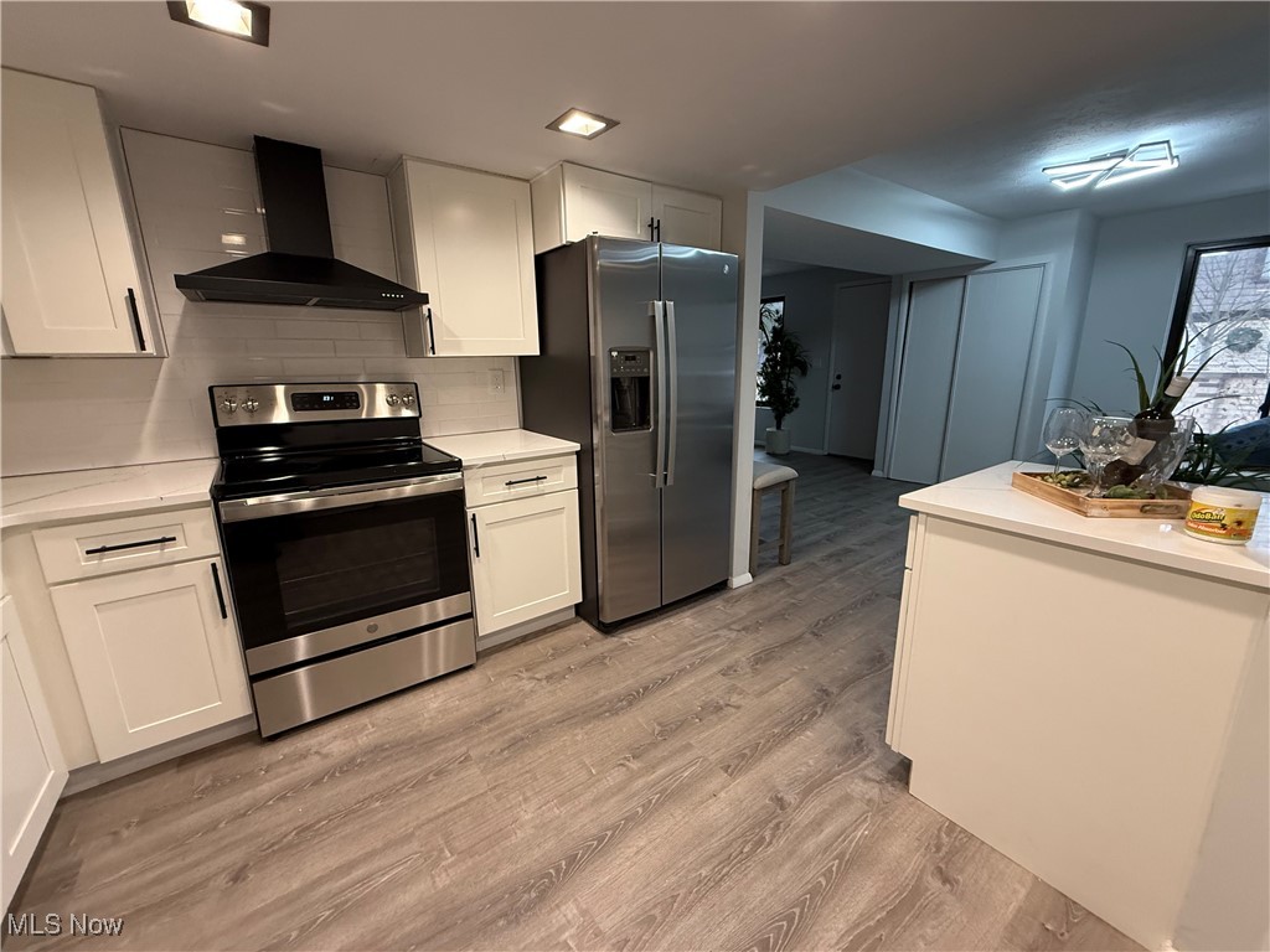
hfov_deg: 102.1
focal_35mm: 14
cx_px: 635
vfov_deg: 85.7
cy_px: 476
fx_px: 514
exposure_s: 1/120
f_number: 2.2
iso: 320
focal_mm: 2.22
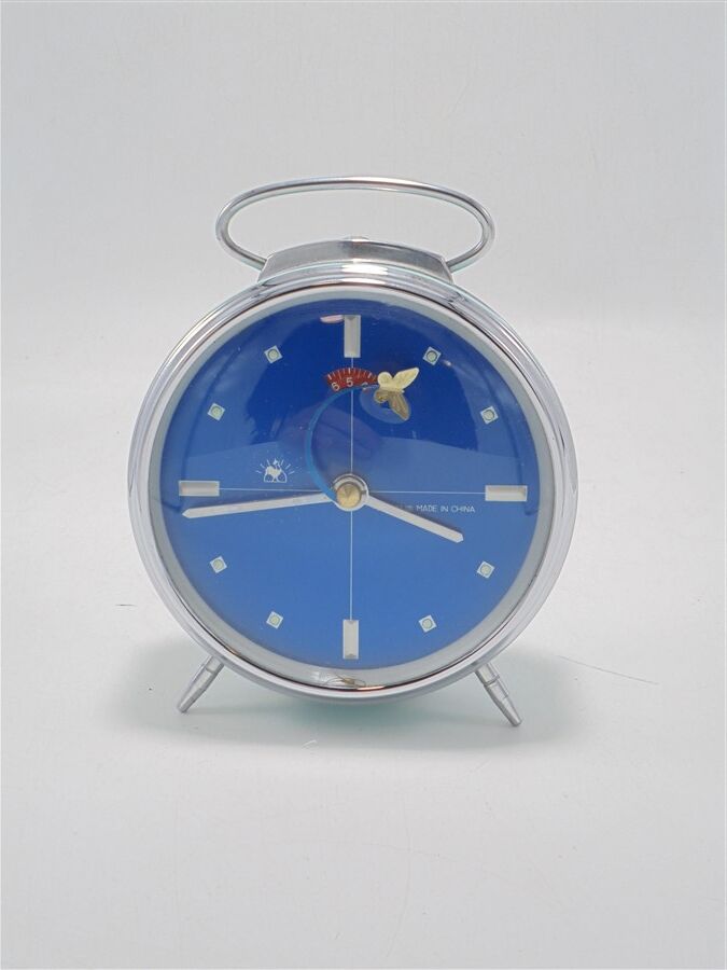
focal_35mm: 43
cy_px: 485
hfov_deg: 33.6
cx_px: 364
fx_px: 1204
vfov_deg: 43.9
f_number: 4.5
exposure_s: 1/40
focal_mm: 7.8
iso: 100
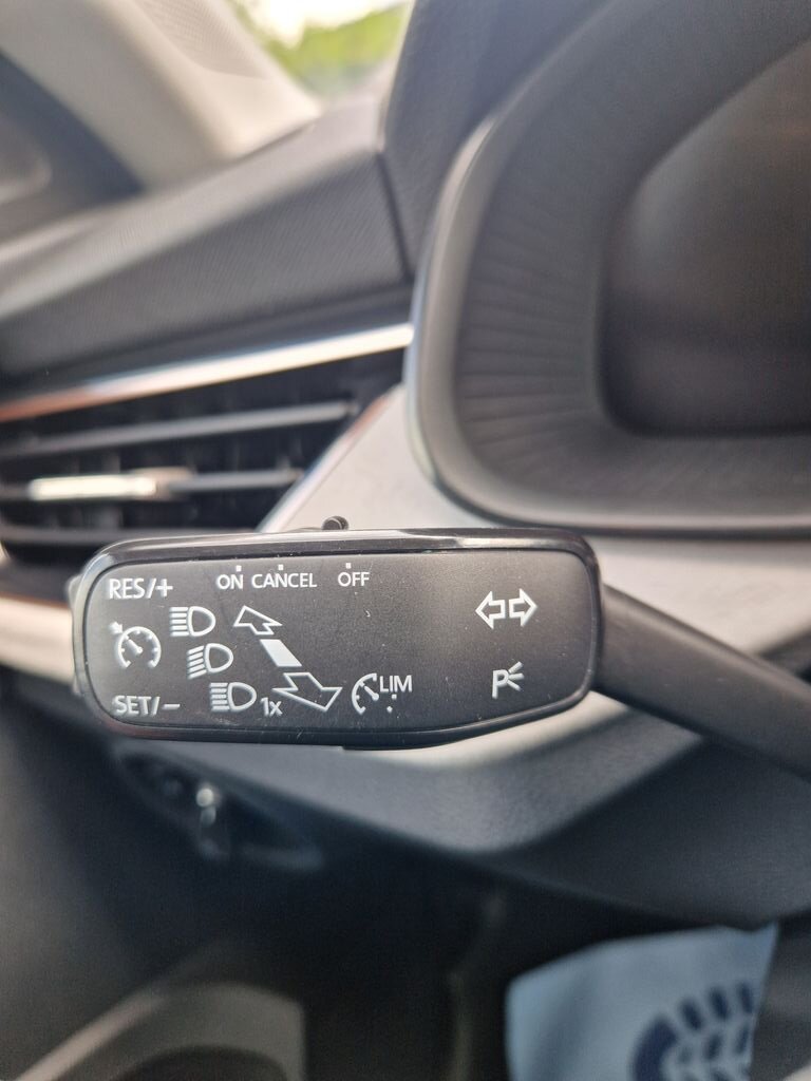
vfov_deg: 73.9
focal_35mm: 23
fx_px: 718
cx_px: 406
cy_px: 540
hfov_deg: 58.9
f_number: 1.8
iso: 50
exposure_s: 1/100
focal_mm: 5.4
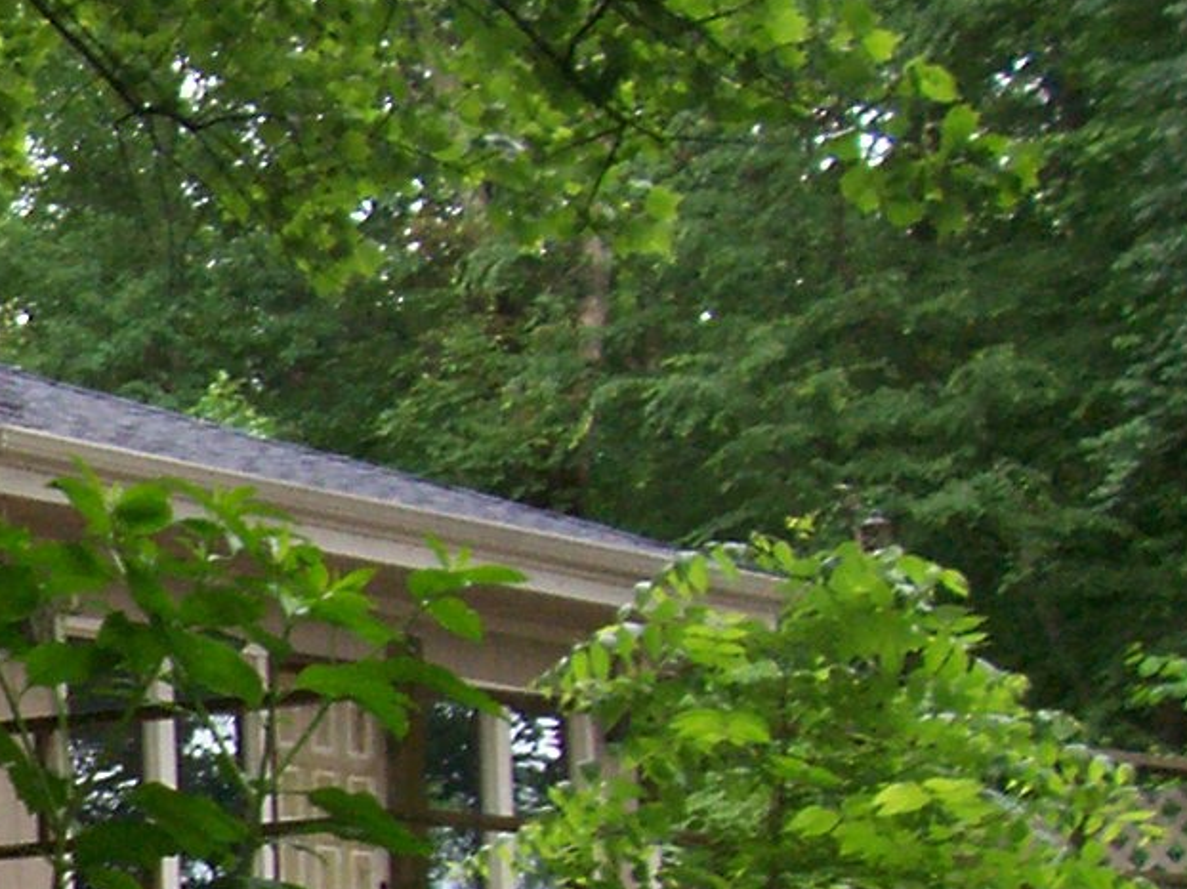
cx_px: -834
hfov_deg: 14.1
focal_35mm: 126
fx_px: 4319
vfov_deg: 11.7
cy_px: 845
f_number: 2.7
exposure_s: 1/112
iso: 140
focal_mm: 5.6
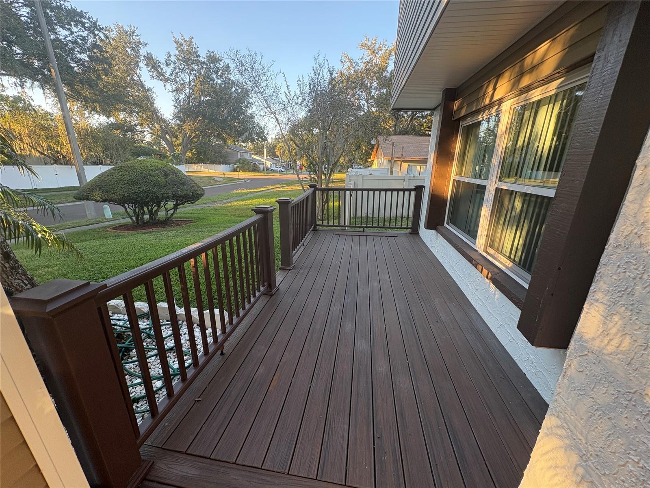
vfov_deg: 85.7
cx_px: 325
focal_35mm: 14
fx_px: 263
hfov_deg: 102.1
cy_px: 244
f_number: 2.2
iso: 80
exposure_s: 1/99
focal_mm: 2.22
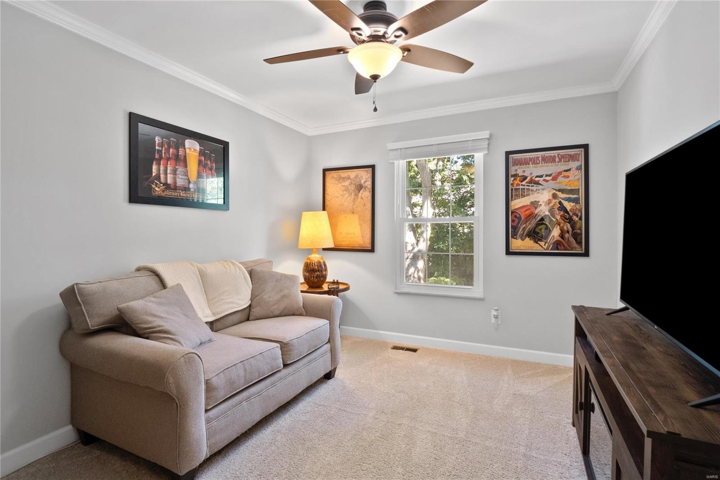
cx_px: 360
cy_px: 240
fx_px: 320
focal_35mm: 16
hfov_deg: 96.7
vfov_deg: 73.7
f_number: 8
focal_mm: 8
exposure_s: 1/2
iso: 400
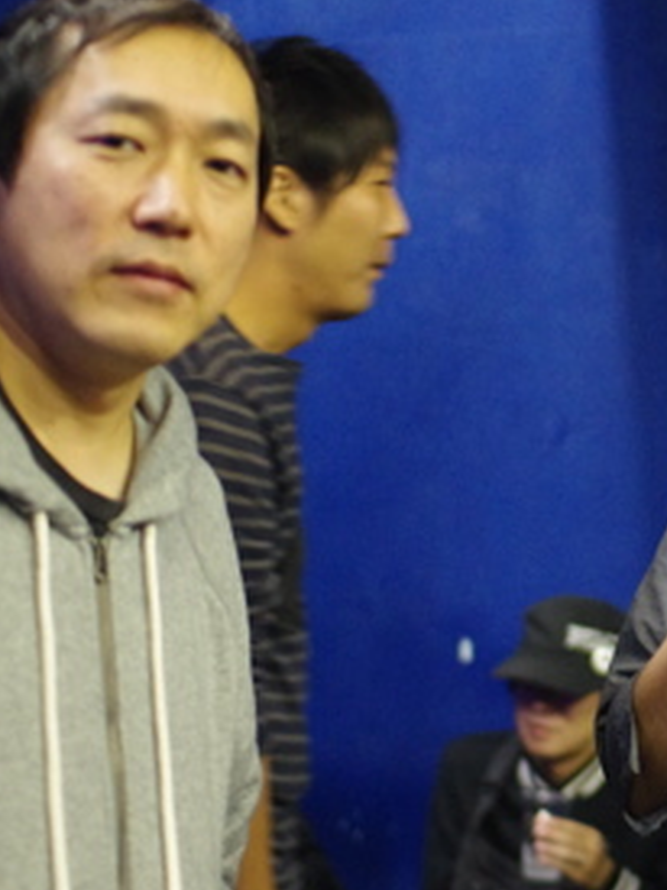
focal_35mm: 94
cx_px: 850
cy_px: 471
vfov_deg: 20.9
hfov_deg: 15.0
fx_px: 2417
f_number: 1.4
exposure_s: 1/60
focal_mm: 30
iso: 3200
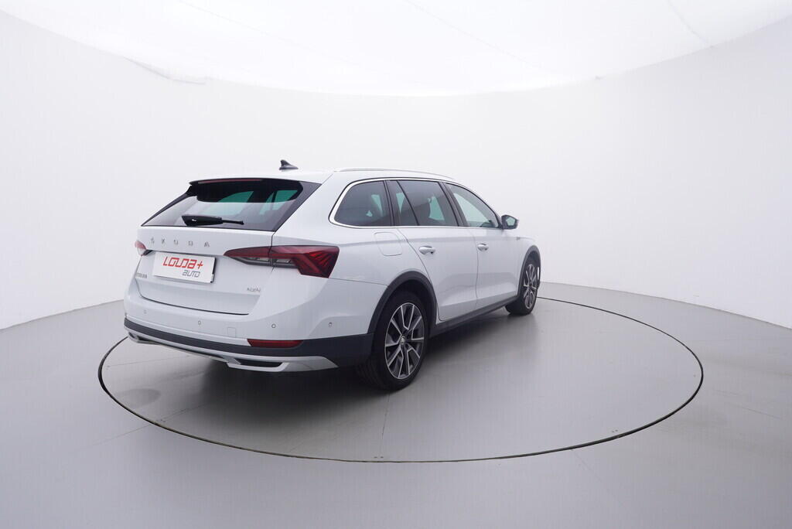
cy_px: 264
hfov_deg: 77.3
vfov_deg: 56.2
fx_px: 495
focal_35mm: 22
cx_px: 396
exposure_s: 1/80
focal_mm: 15
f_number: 5
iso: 200
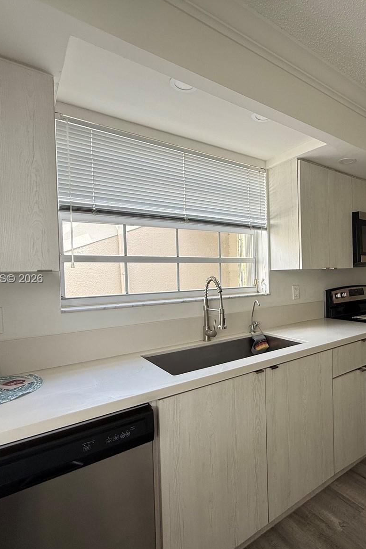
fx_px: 305
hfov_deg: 58.8
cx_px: 273
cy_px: 279
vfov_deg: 84.0
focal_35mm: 20
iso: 64
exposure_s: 1/99
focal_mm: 2.22
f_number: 2.2
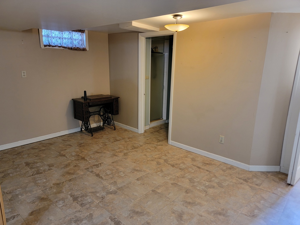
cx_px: 150
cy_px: 112
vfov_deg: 56.8
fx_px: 208
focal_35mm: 24
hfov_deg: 71.6
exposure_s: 1/40
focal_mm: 6.7
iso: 250
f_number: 1.8
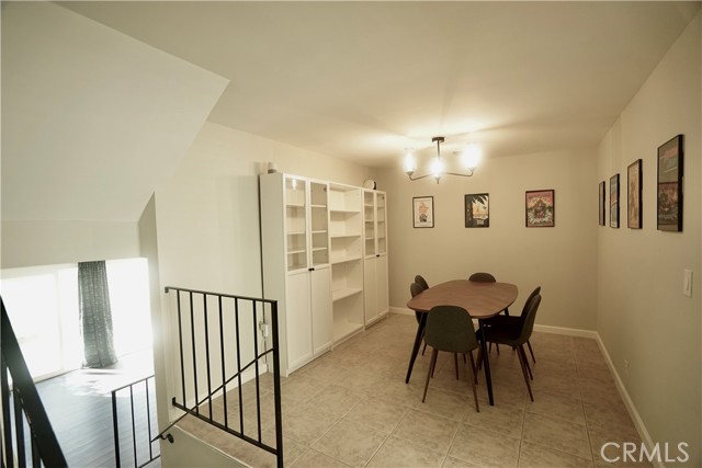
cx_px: 351
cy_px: 234
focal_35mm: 16
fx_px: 312
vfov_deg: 73.8
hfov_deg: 96.7
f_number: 4
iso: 1250
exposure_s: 1/60
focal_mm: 16
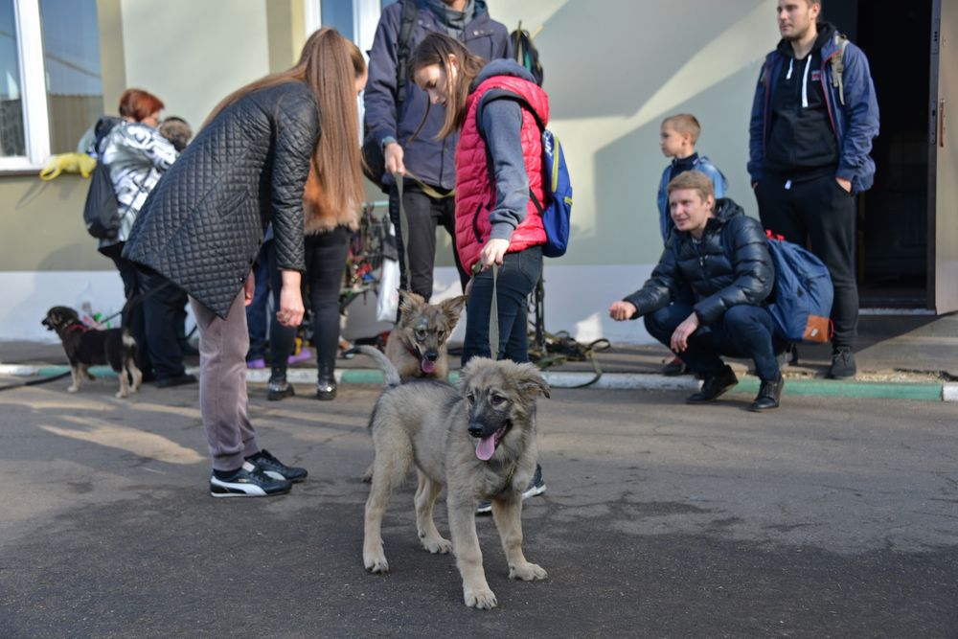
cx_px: 479
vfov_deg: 30.5
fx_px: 1171
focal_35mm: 44
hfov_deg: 44.5
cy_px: 320
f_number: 4.5
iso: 110
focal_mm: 44
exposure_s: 1/400
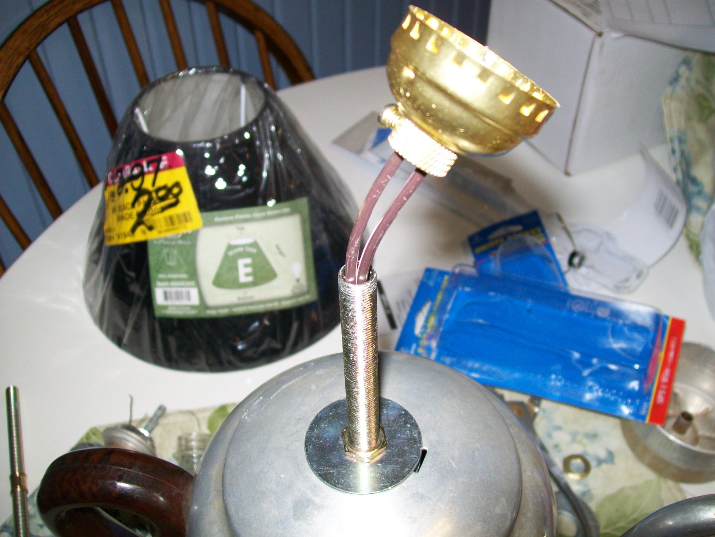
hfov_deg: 51.4
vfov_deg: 39.7
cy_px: 268
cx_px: 358
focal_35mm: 36
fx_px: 744
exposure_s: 1/60
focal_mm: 6
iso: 64
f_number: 2.7
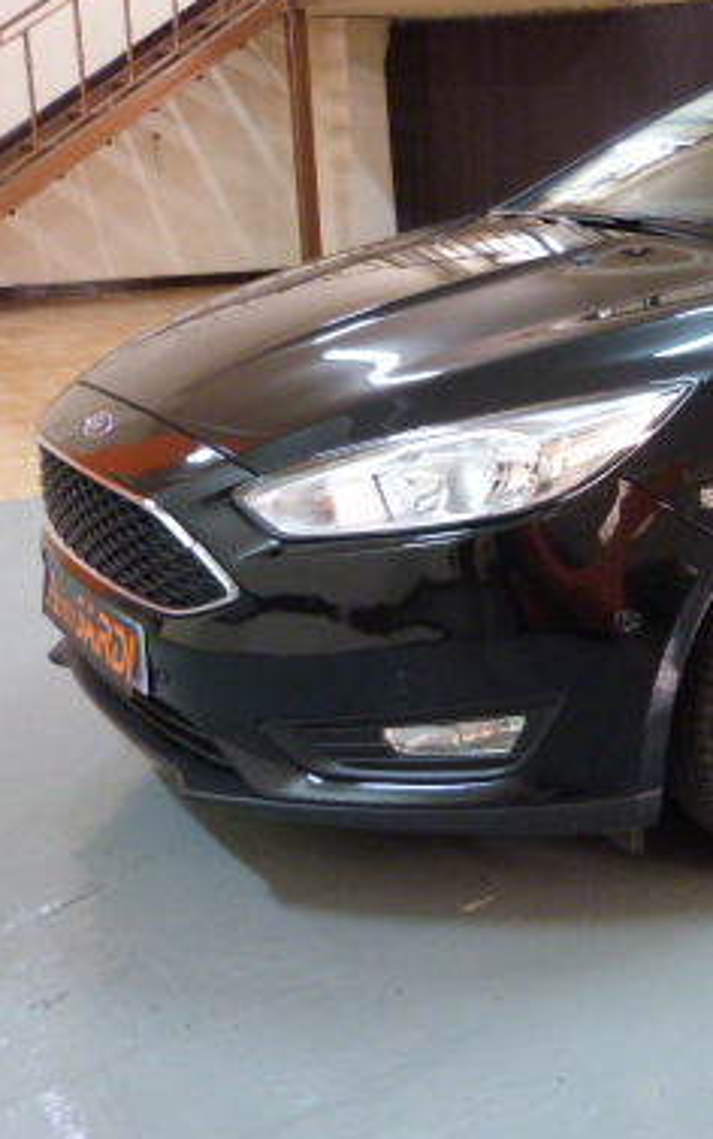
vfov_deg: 44.1
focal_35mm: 45
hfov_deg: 25.0
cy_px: 444
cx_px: 915
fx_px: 1397
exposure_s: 1/13
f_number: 2.8
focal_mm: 4.5
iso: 400
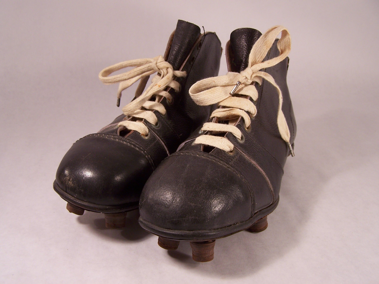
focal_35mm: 38
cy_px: 142
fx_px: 416
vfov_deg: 37.7
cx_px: 190
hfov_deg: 49.0
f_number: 2.8
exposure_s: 1/90
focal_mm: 6.3
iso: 80
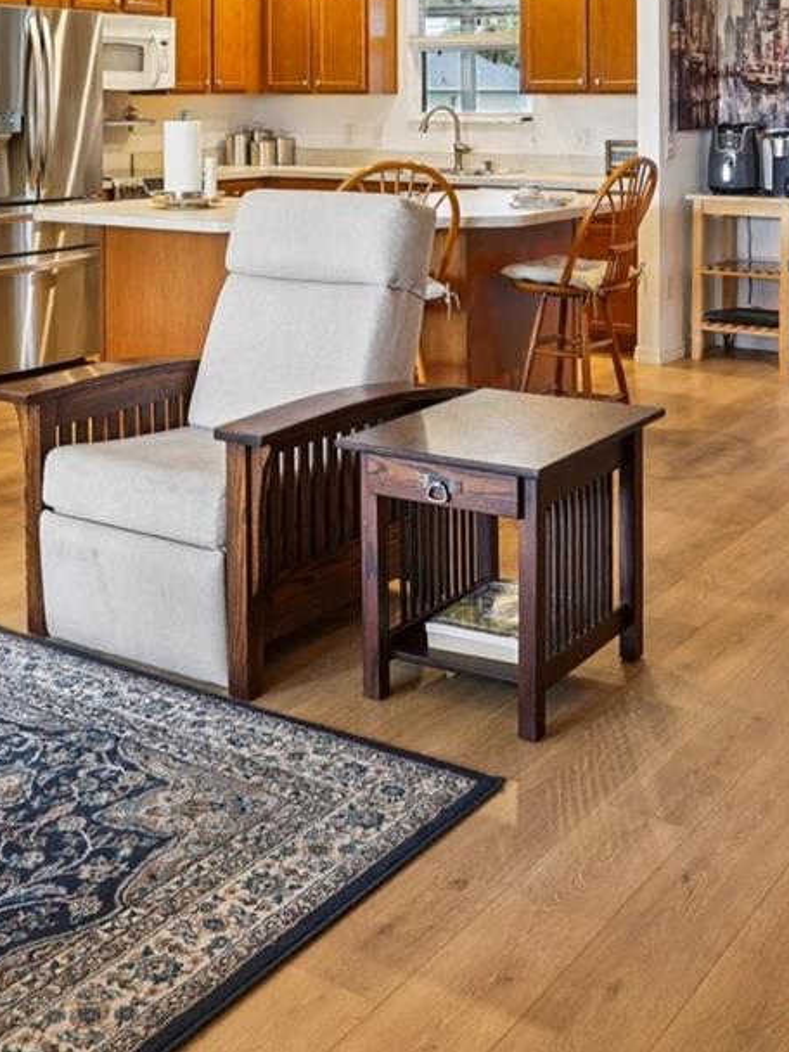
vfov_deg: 41.1
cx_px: 419
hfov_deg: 33.6
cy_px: 149
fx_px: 1307
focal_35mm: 43
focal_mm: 17
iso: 400
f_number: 9
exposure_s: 1/8
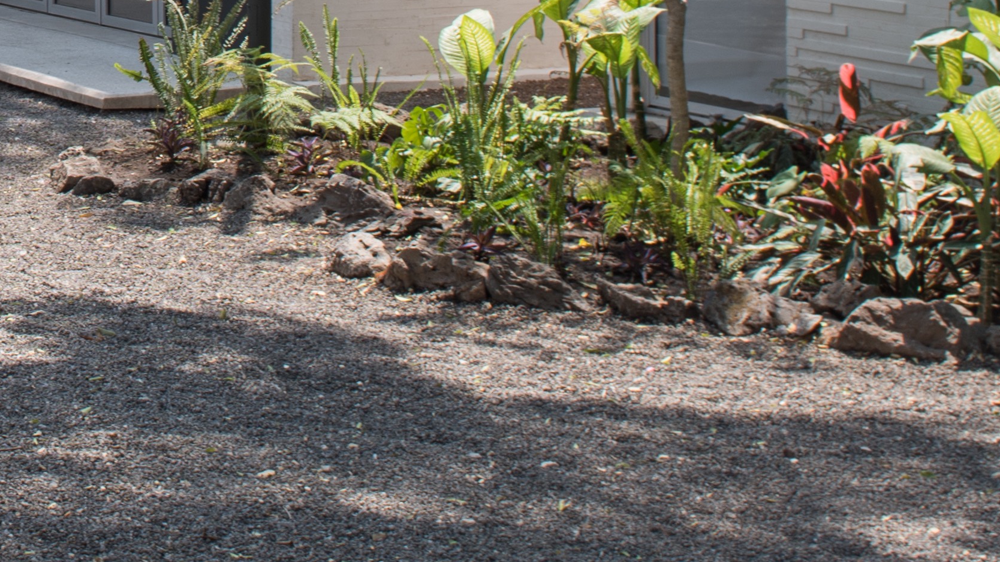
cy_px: -265
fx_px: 2943
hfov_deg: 18.0
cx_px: -308
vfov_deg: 10.6
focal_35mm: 111
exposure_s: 1/60
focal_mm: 24
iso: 50
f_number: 8
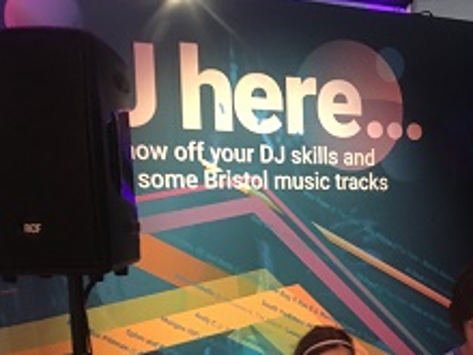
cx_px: 363
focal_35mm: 66
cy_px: 367
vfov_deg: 21.4
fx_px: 902
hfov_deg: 28.9
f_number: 2.2
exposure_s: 1/17
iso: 400
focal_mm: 4.15
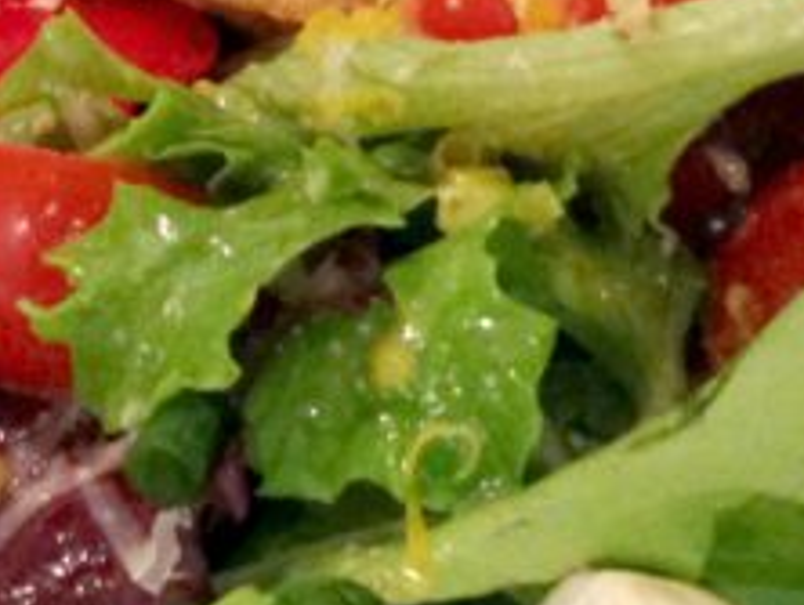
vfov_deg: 9.2
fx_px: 3534
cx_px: 746
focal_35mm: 152
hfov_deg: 12.9
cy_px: -627
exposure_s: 1/20
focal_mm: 4.12
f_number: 2.4
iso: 200
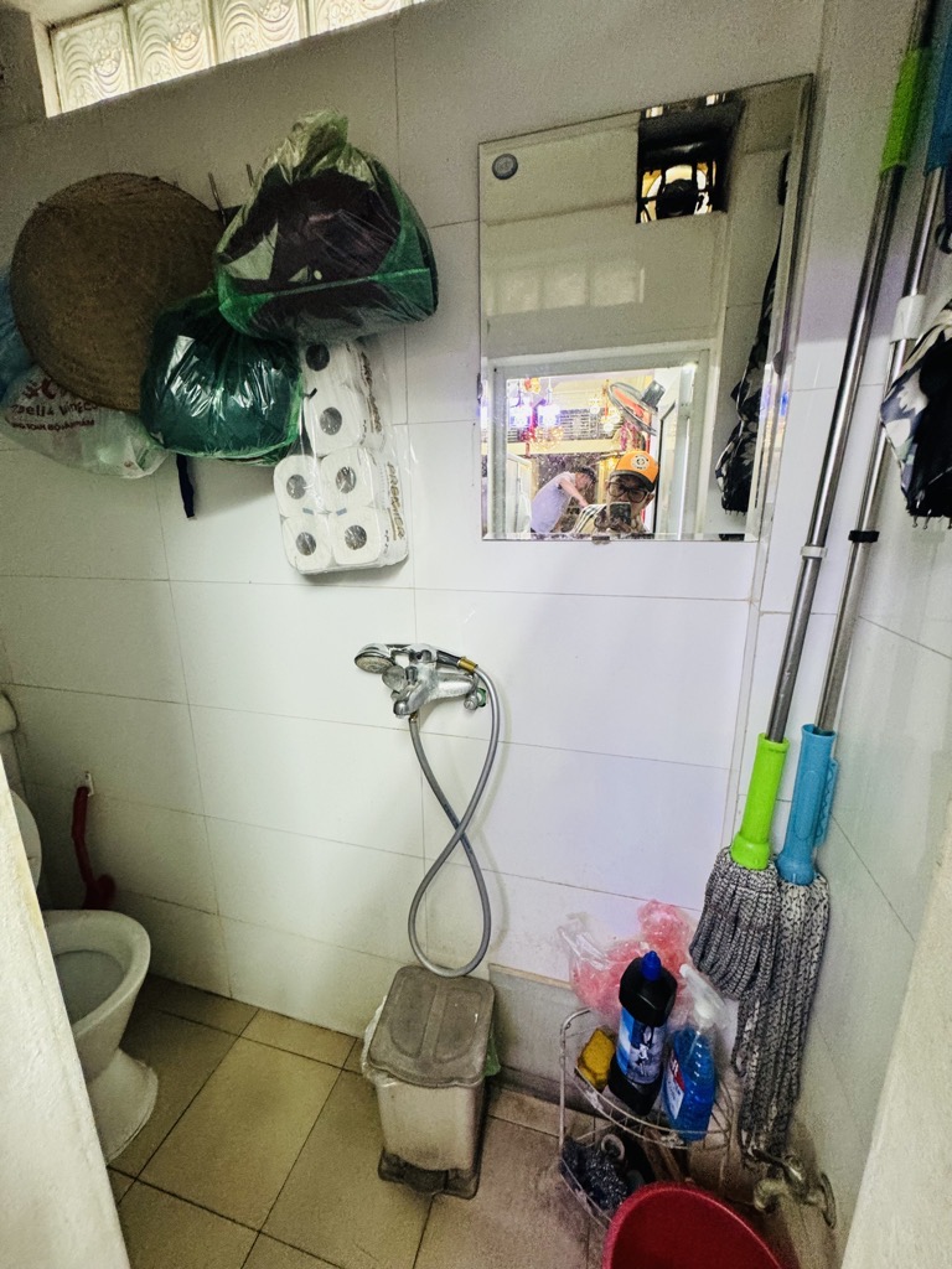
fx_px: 513
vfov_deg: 102.1
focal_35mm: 14
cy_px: 634
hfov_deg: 85.7
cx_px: 476
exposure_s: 1/50
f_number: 2.2
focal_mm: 2.22
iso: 250
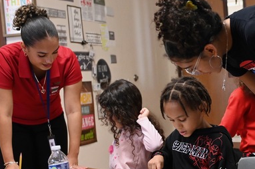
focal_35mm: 91
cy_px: 127
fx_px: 643
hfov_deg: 21.8
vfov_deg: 14.9
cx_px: 240
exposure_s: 1/250
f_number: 2.8
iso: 3200
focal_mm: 34
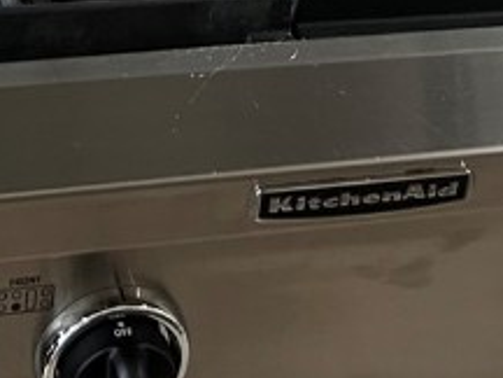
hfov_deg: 15.9
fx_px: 1787
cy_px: -385
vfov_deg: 10.9
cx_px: 109
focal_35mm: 123
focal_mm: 5.7
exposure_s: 1/60
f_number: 1.5
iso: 160
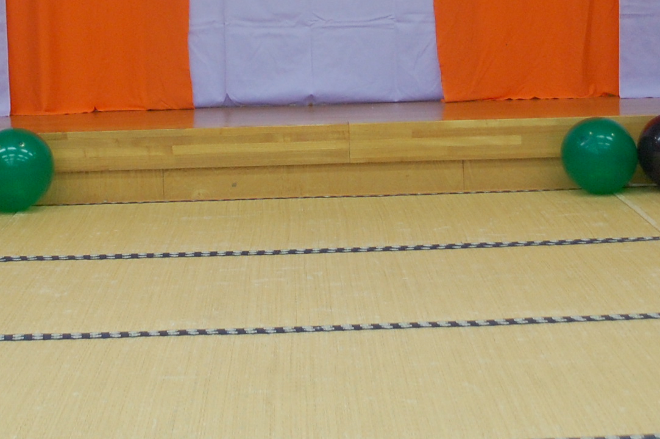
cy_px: -53
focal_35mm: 100
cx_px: 297
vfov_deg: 13.4
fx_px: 1832
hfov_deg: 20.4
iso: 800
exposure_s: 1/30
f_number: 4.2
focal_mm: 24
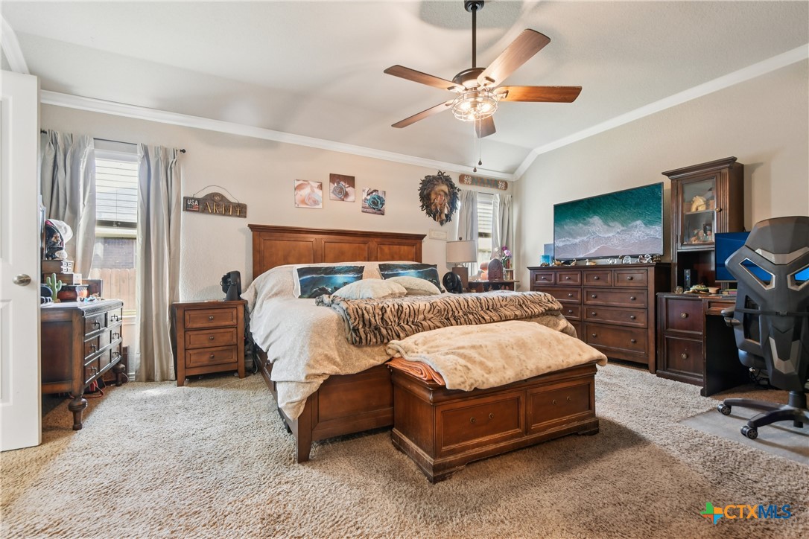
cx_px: 404
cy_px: 270
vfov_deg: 77.3
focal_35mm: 15
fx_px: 337
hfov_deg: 100.4
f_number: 8
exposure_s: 1/4
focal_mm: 10
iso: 400
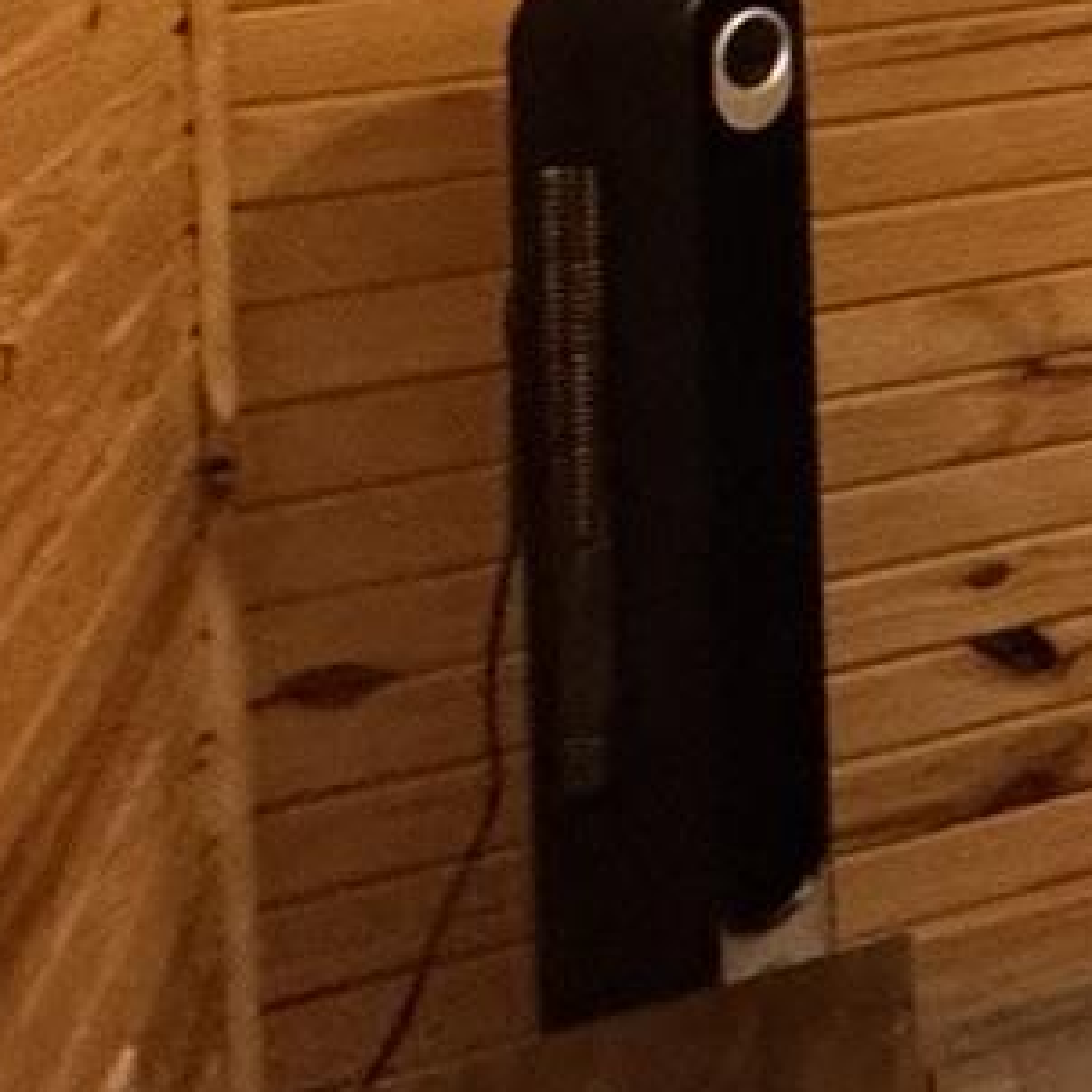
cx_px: 3370
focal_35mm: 84
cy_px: -604
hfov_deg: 11.1
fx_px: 2998
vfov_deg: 18.1
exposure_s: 1/60
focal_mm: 2.22
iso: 320
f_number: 2.2
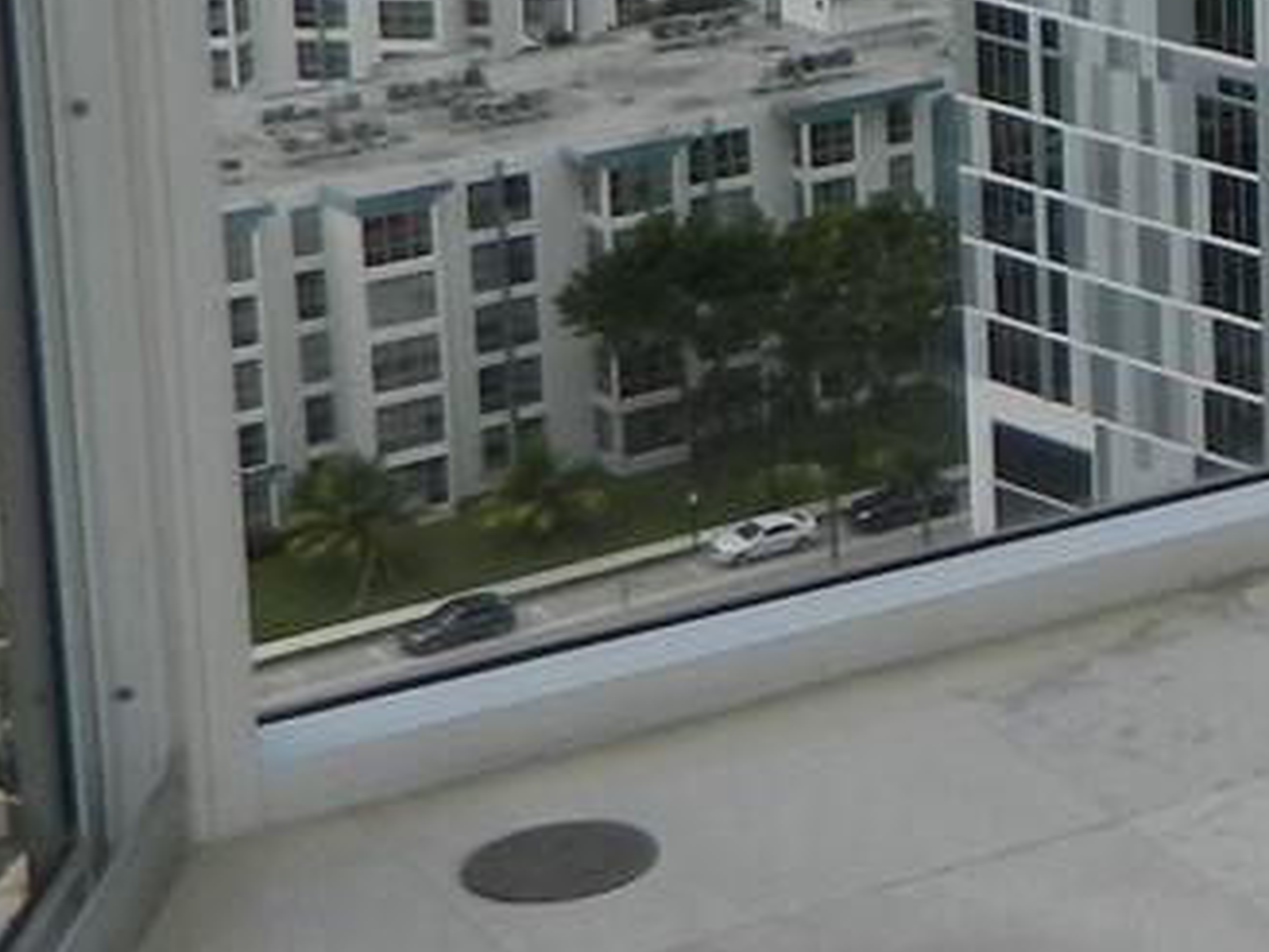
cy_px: -155
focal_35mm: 122
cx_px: 2461
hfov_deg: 13.9
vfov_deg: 11.9
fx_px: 4472
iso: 80
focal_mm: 4.5
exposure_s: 1/200
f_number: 3.1
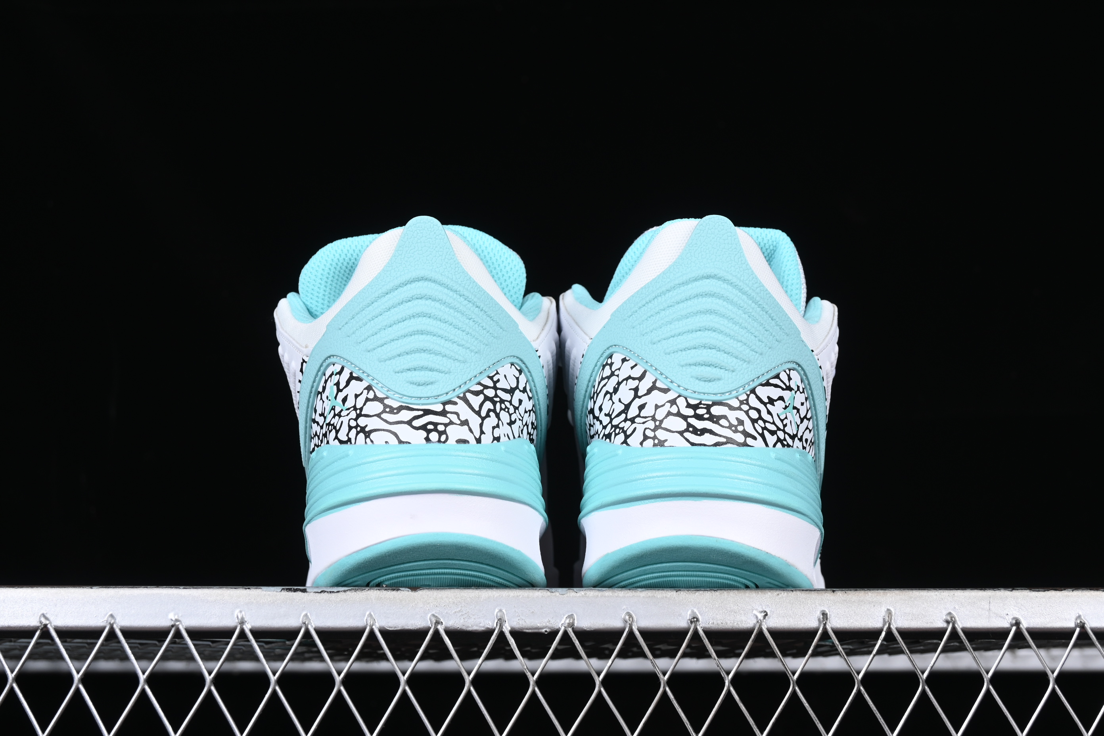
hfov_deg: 27.0
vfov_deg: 18.2
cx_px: 552
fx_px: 2300
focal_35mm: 75
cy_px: 368
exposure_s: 1/100
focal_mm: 50
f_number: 8
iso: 160
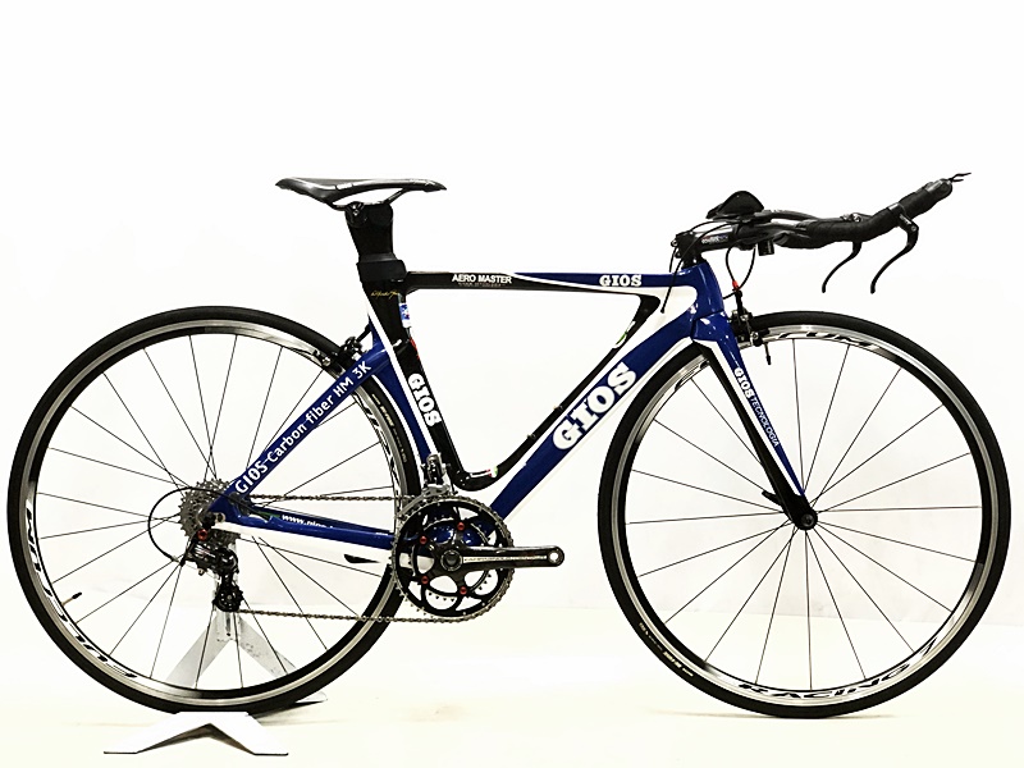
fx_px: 1538
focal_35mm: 52
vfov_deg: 28.0
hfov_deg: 36.8
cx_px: 512
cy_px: 384
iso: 160
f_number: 2.4
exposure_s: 1/17
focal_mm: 6
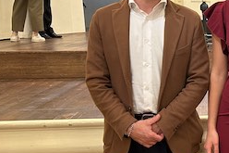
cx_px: 286
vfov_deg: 19.1
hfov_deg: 25.2
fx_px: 451
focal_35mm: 71
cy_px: 108
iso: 125
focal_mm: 5.7
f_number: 1.5
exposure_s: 1/100
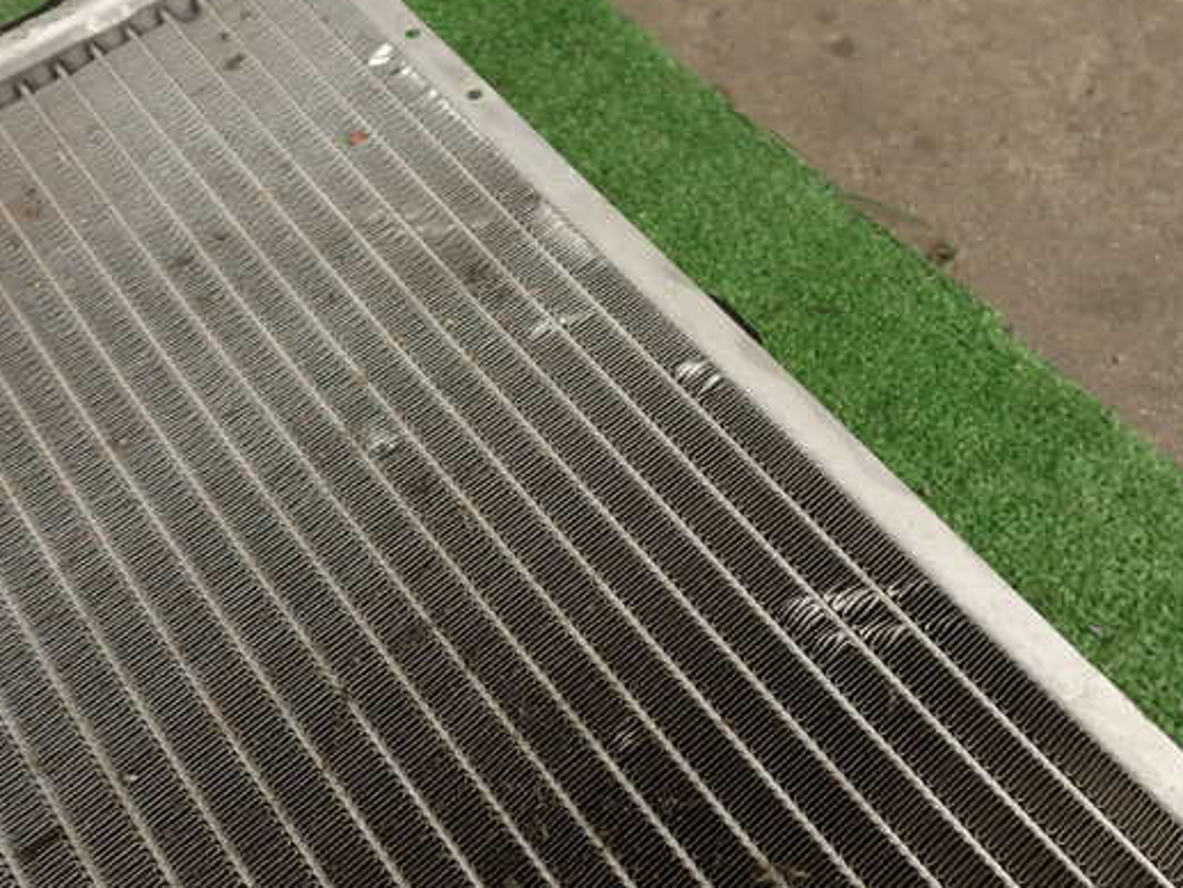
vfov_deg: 48.2
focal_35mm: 29
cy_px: 444
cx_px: 616
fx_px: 991
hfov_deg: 61.6
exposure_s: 1/250
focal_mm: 4.5
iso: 100
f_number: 2.8
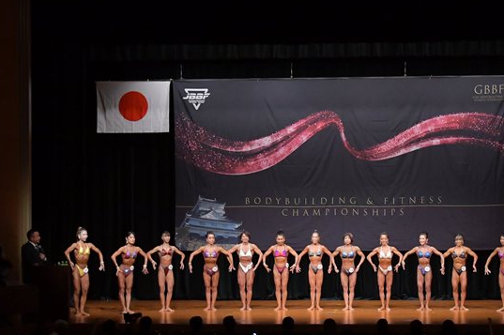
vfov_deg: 17.4
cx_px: 353
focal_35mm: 78
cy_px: 219
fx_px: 1091
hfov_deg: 25.8
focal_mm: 36
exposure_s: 1/400
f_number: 5.6
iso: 5000
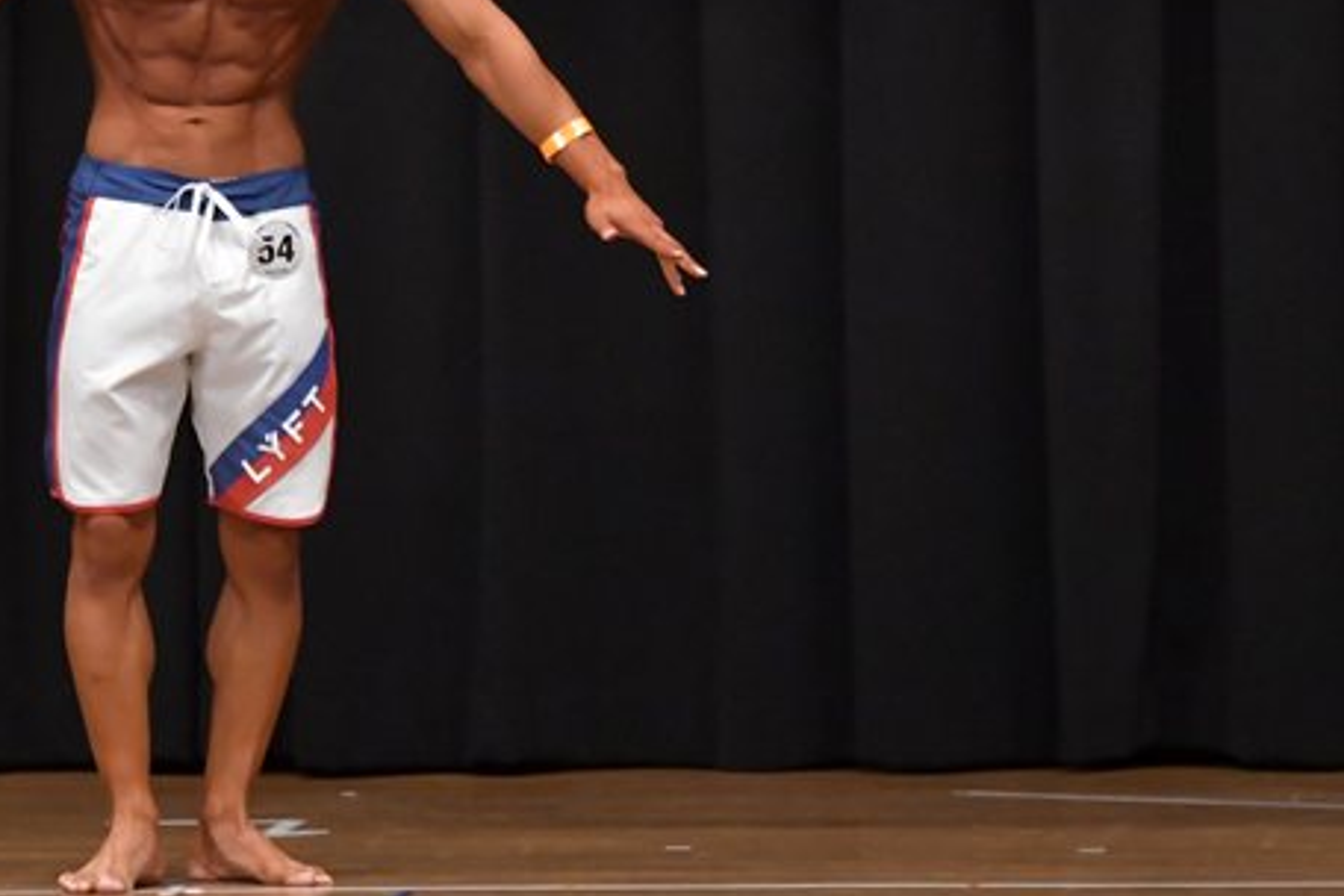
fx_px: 16164
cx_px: 276
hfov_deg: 4.8
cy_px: 159
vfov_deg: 3.2
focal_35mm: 433
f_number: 5.6
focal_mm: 170
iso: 6400
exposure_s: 1/400
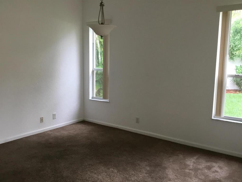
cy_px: 91
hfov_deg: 58.4
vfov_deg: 45.4
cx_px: 121
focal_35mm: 31
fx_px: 217
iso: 50
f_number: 2.4
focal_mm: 3.3
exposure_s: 1/30
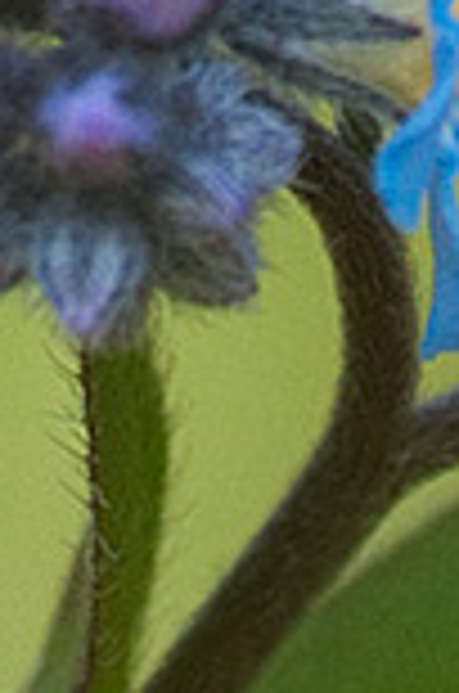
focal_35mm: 3510
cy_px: 1665
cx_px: 475
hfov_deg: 0.4
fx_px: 67428
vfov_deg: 0.6
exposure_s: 1/400
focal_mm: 300
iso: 500
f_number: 5.6
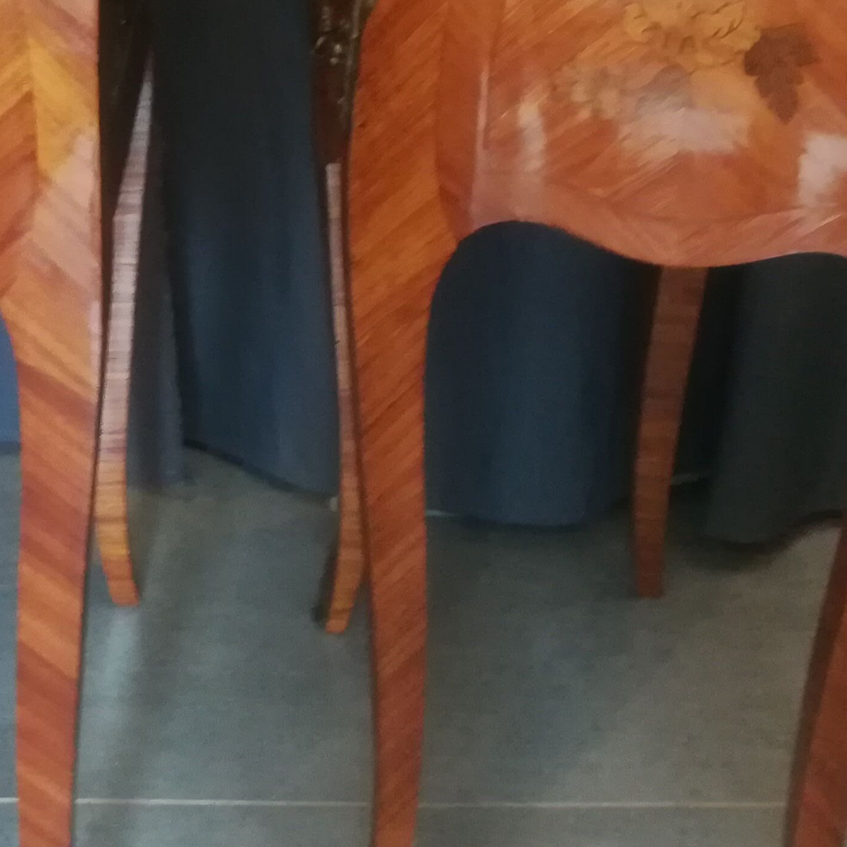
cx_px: 209
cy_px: 263
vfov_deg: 26.3
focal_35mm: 65
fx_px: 1799
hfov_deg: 26.1
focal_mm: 3.83
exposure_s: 1/14.3
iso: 640
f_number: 2.2
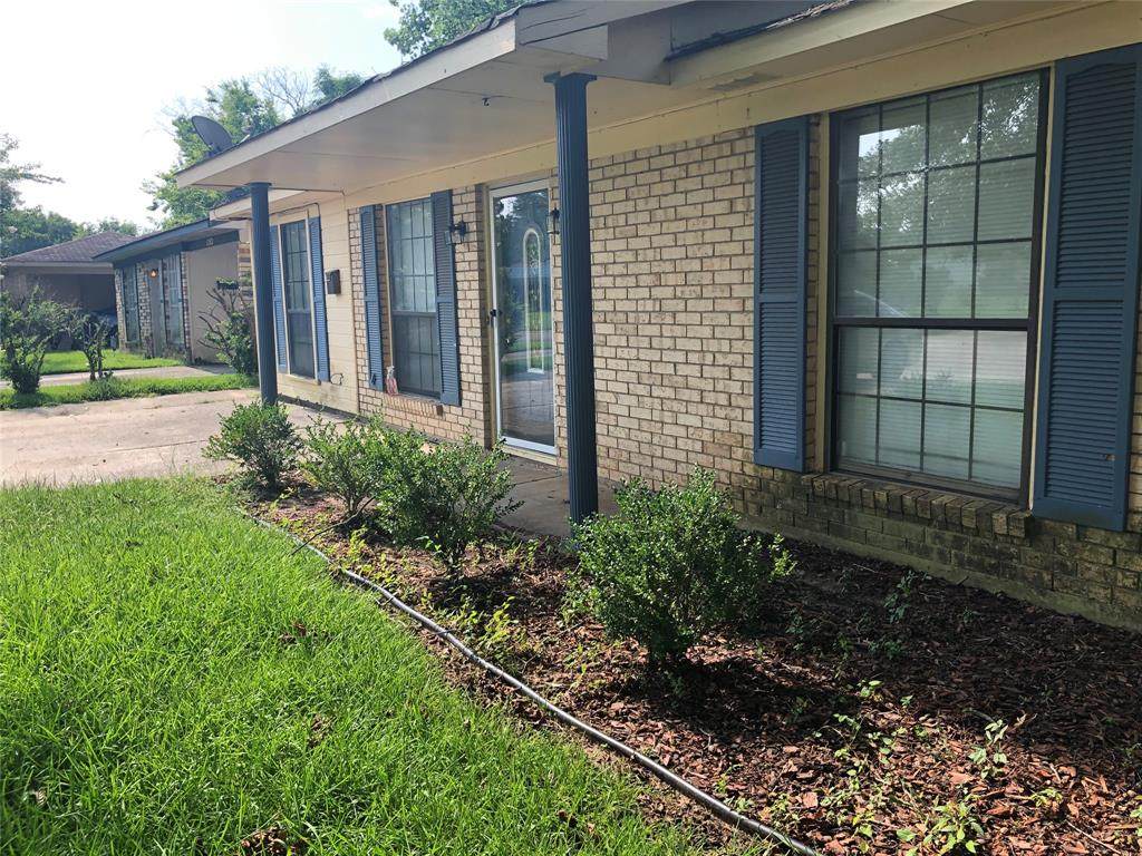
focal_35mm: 28
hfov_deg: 63.4
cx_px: 571
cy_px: 428
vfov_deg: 49.7
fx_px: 924
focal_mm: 3.99
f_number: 1.8
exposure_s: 1/437
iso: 20
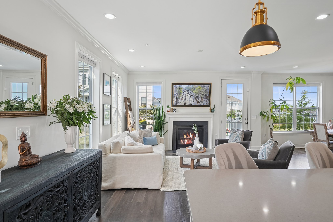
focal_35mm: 20
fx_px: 185
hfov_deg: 84.0
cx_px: 166
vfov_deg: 61.9
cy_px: 111
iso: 400
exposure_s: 1/60
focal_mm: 20
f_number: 8
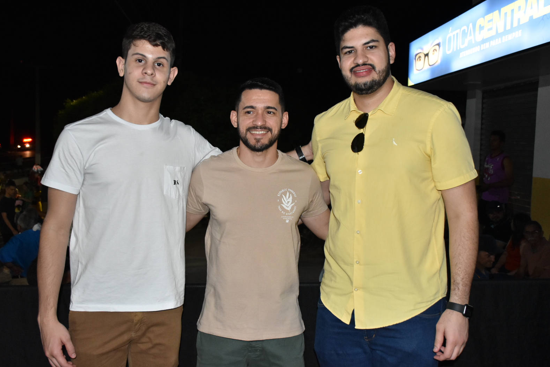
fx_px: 542
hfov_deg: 53.8
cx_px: 272
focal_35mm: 36
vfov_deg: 37.3
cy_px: 181
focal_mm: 23
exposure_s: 1/100
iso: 1600
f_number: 4.5
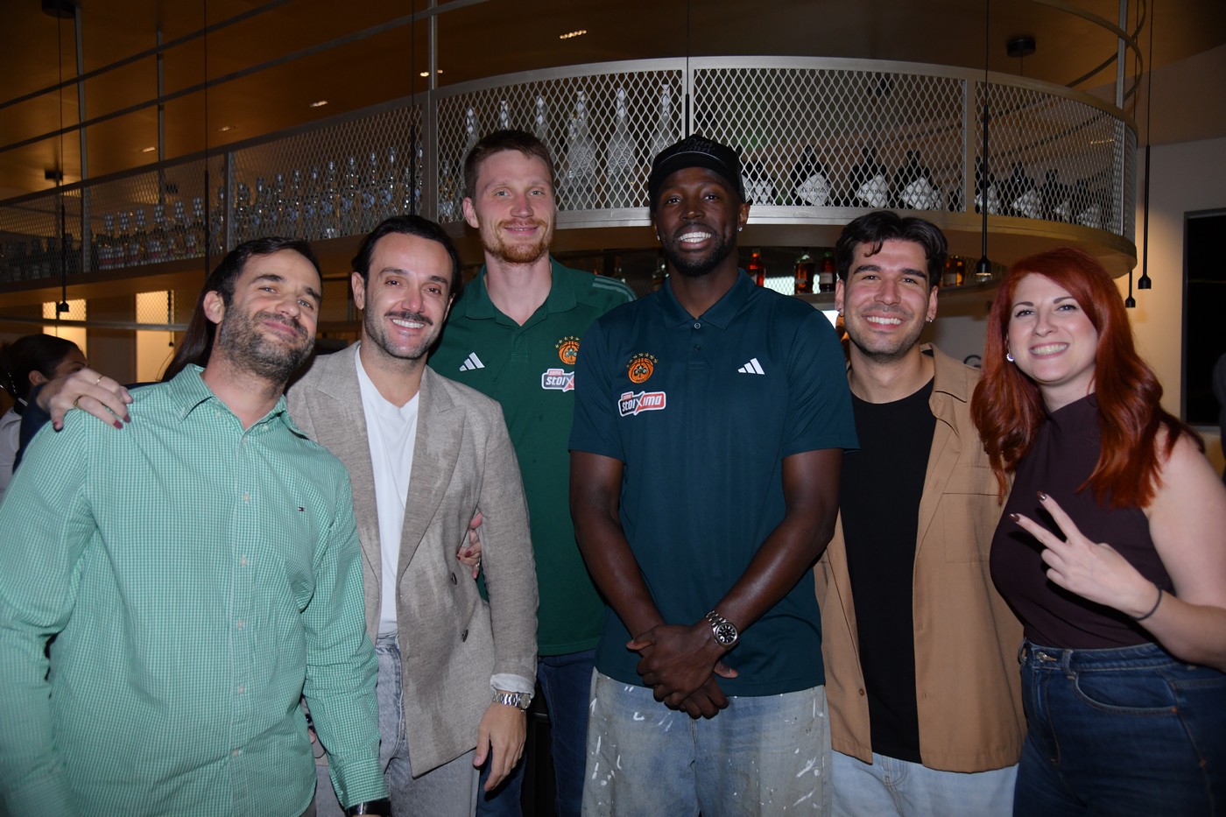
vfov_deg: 42.3
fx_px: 1056
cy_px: 408
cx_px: 613
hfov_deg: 60.3
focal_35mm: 31
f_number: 4
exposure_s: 1/250
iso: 1250
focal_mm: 31
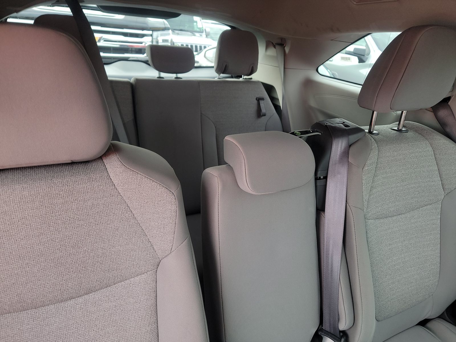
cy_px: 171
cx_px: 228
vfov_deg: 56.8
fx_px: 316
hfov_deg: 71.6
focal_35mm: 24
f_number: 1.8
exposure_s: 1/59
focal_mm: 6.7
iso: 200
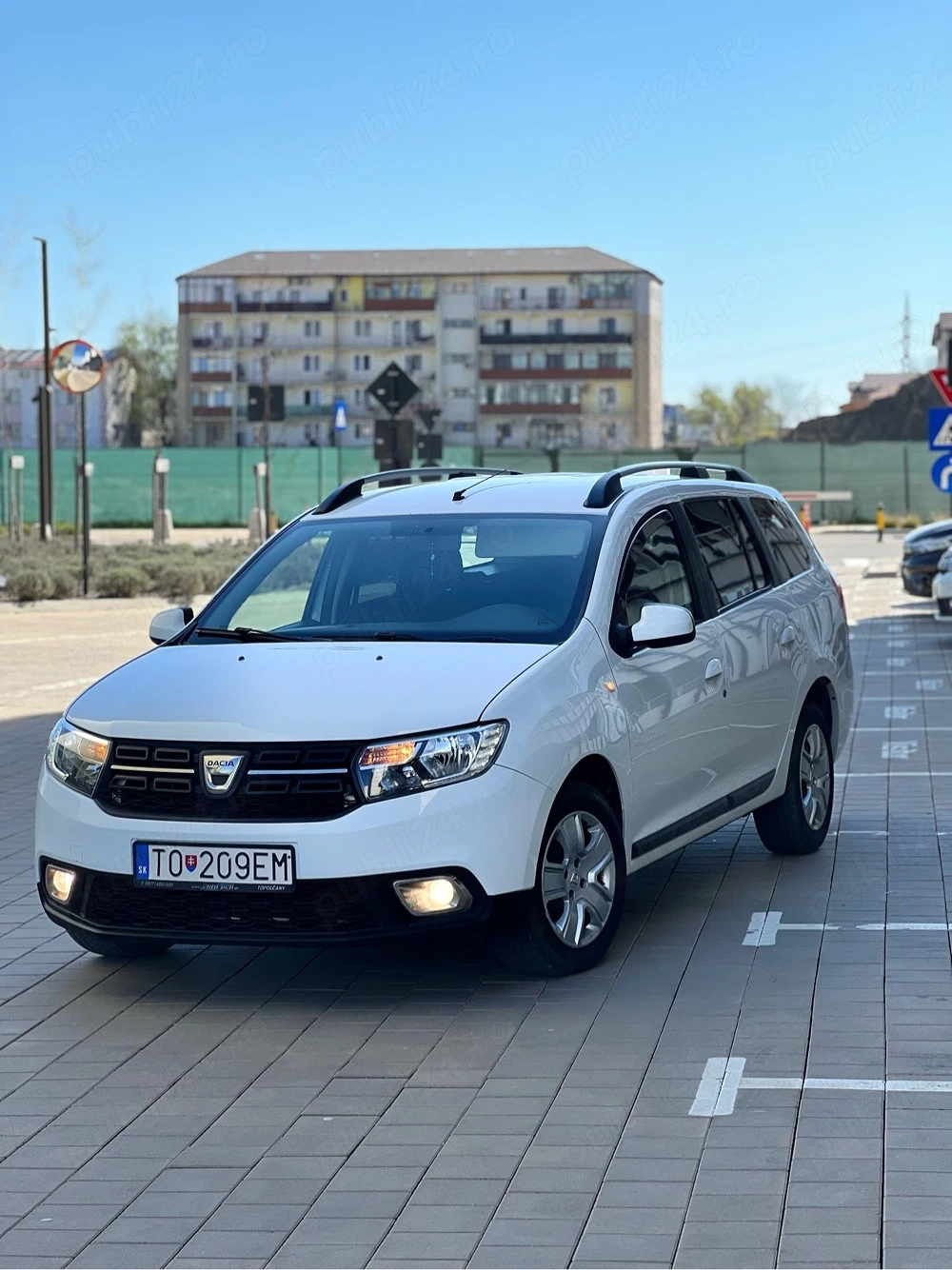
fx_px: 2824
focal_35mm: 77
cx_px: 476
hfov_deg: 19.1
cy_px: 635
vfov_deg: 25.3
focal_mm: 9
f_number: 2.8
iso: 32
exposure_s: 1/174
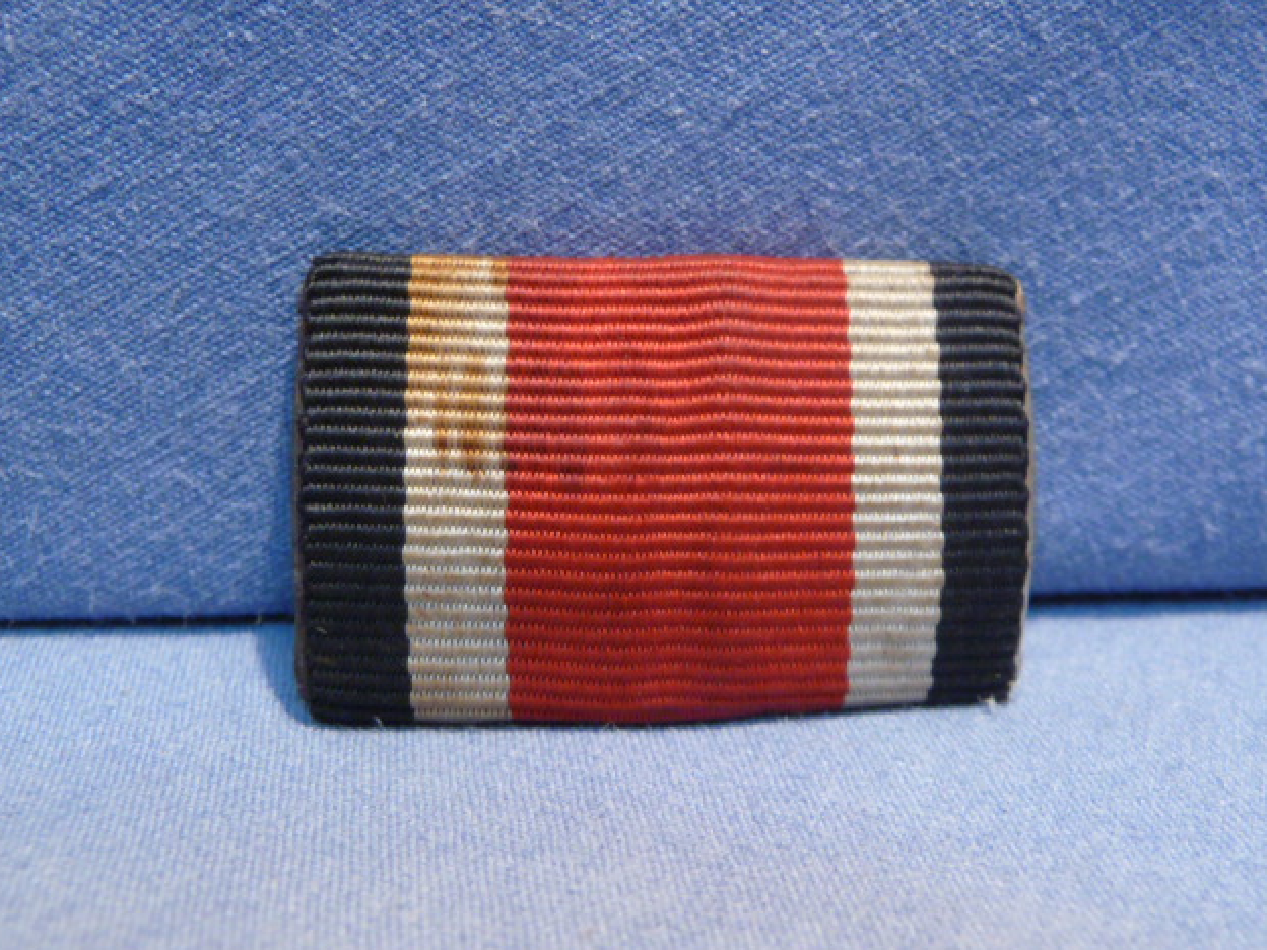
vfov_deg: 35.1
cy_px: 475
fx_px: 1501
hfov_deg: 45.8
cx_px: 636
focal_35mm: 41
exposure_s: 1/30
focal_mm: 4.7
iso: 320
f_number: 3.3
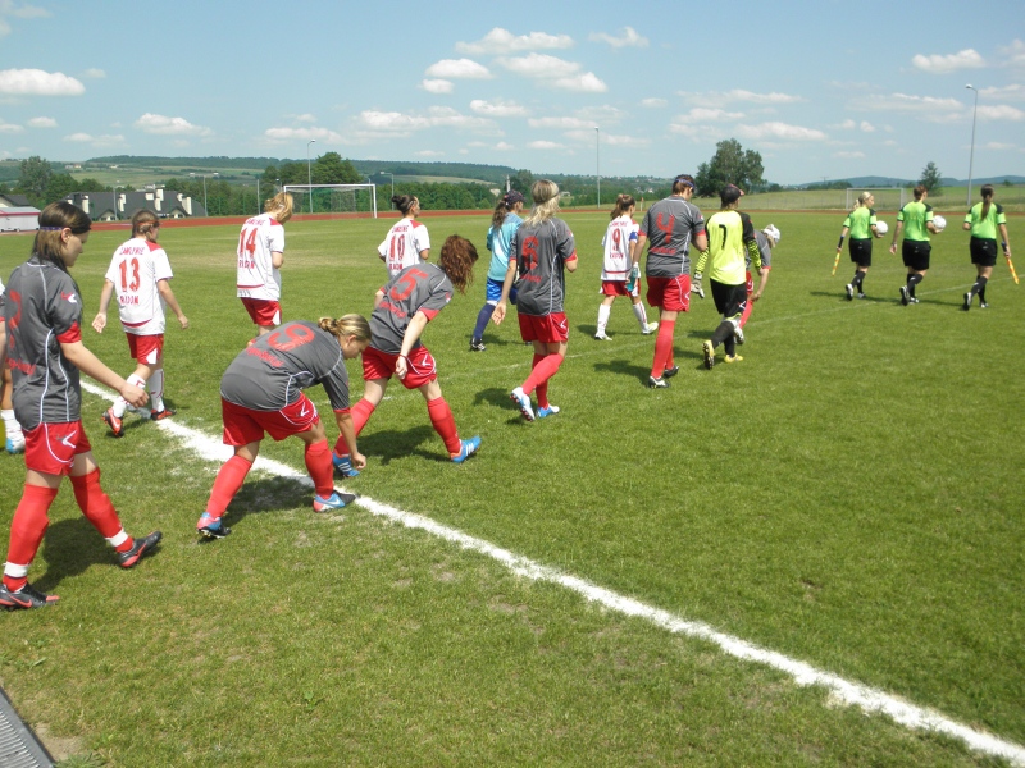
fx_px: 888
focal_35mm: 30
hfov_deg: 60.0
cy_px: 384
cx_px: 512
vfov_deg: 46.8
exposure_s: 1/250
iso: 125
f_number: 7.2
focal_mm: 5.5
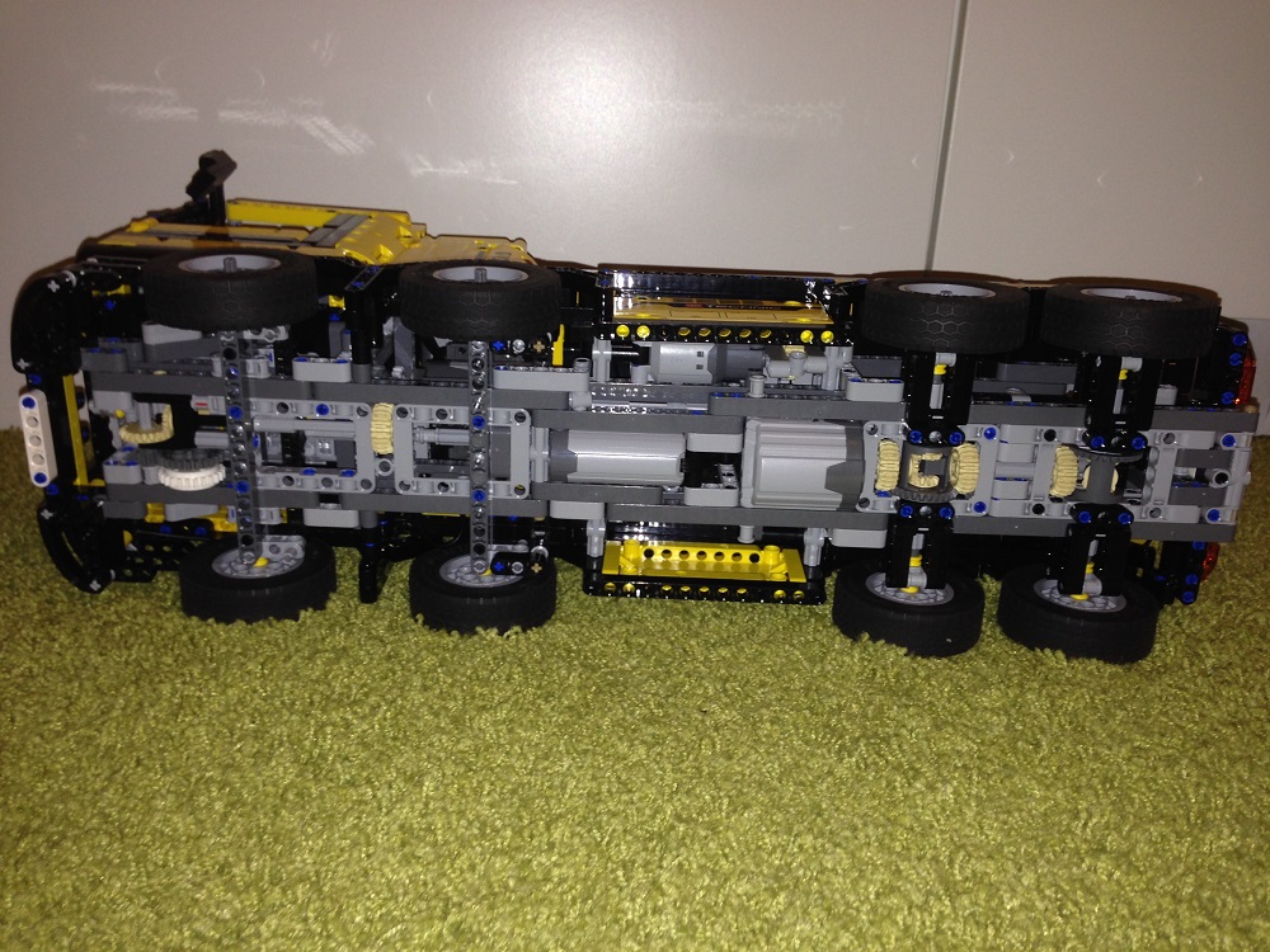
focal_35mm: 33
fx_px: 1211
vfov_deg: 42.9
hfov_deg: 55.4
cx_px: 635
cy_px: 476
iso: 50
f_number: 2.4
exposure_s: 1/18
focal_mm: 4.12
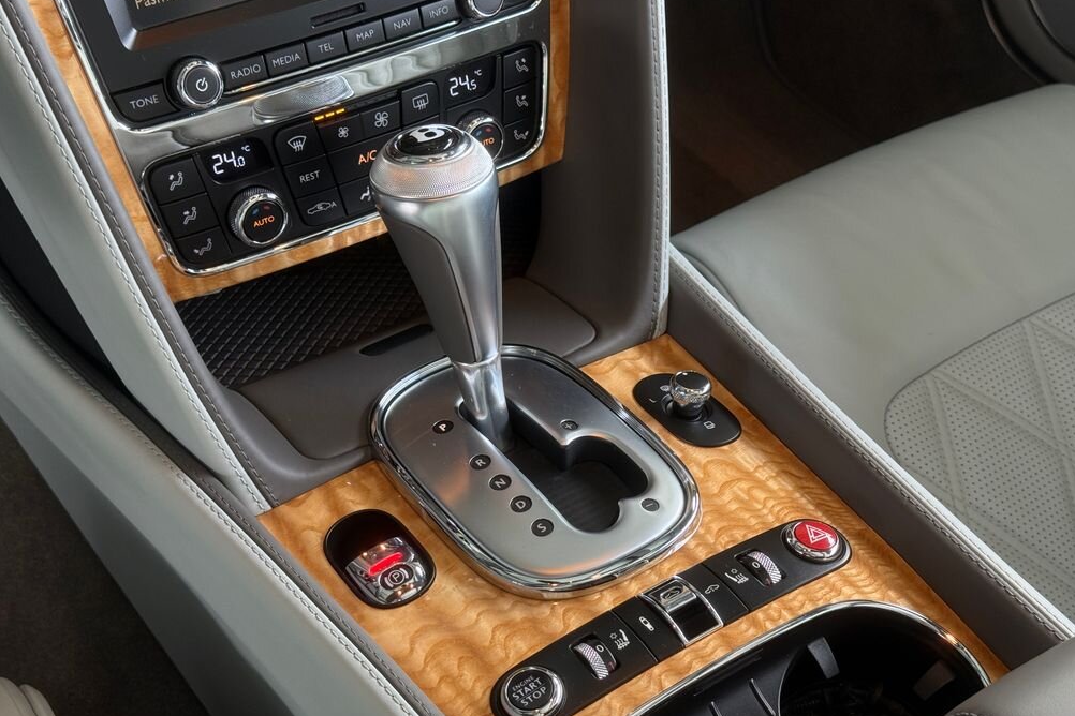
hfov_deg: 38.9
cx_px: 531
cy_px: 404
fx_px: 1523
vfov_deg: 26.5
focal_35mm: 51
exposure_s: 1/60
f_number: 1.78
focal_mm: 6.76
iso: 125
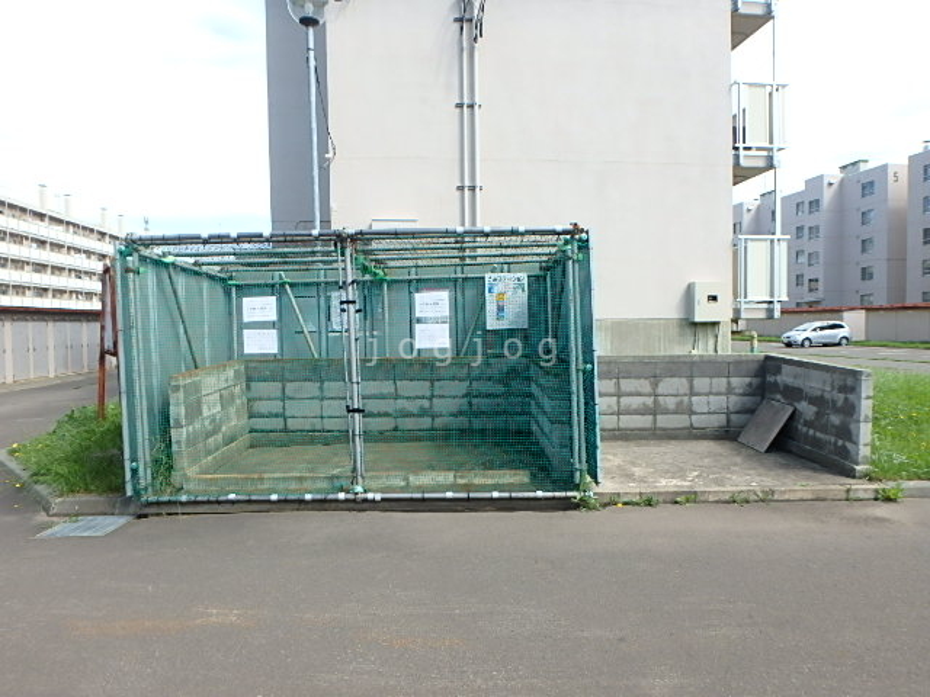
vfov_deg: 63.4
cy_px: 348
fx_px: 564
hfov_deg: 79.0
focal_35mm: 21
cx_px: 465
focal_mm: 3.7
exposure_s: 1/500
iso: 125
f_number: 3.5
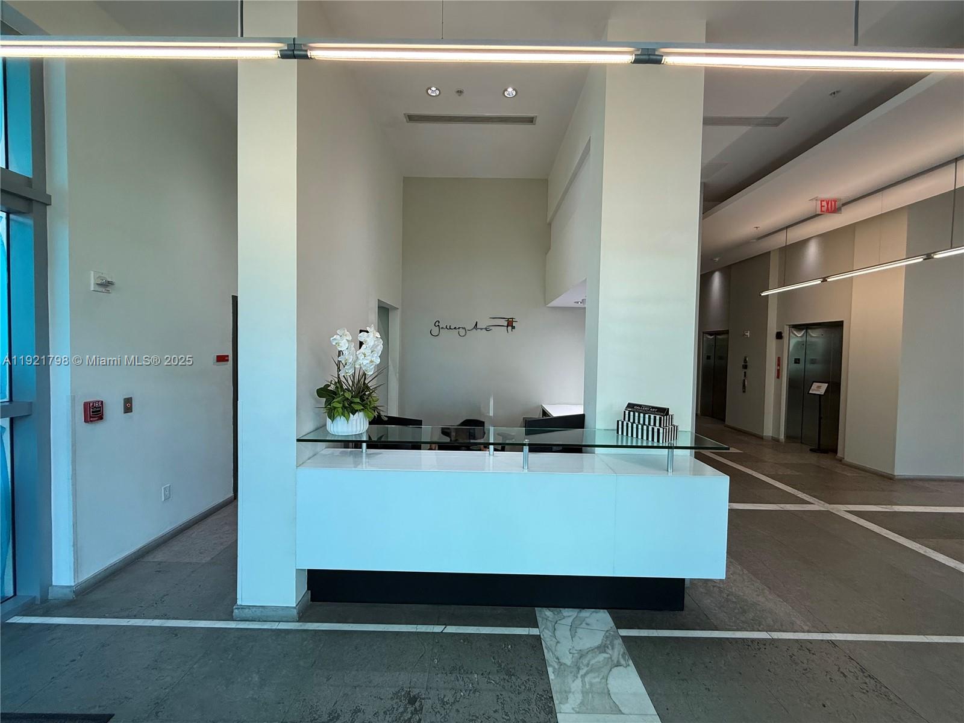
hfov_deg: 102.1
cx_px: 482
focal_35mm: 14
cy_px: 362
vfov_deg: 85.7
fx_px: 390
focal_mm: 2.22
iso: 160
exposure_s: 1/120
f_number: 2.2
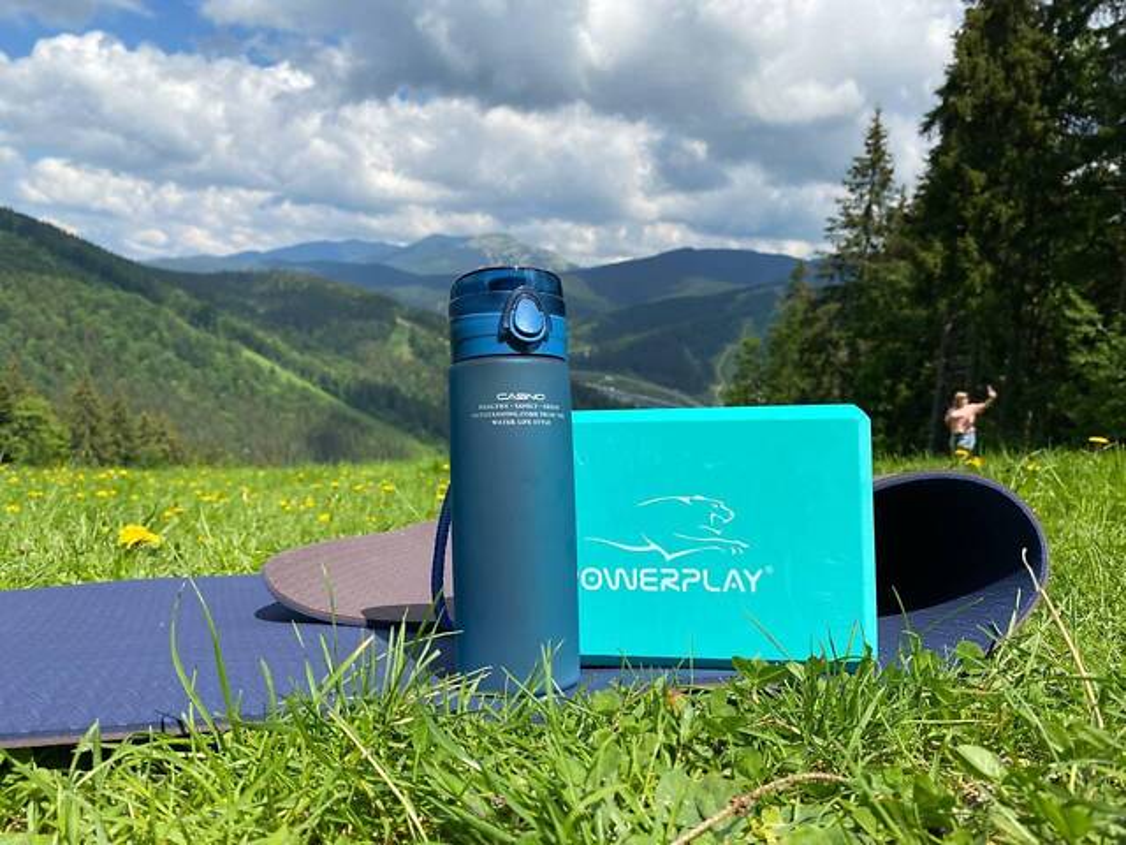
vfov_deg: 53.1
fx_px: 846
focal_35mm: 26
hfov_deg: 67.3
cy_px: 422
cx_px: 563
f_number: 1.8
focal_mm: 4.25
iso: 80
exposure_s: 1/100
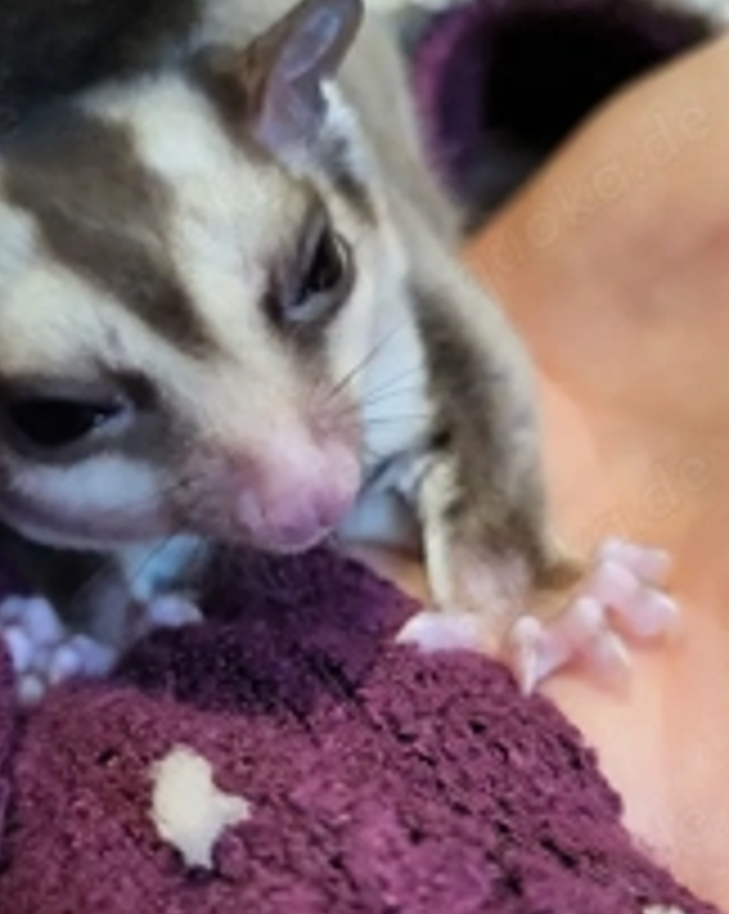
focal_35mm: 50
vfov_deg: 37.0
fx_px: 1351
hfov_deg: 30.2
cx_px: 333
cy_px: 599
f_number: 1.8
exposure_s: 1/25.1
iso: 800
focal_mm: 5.4
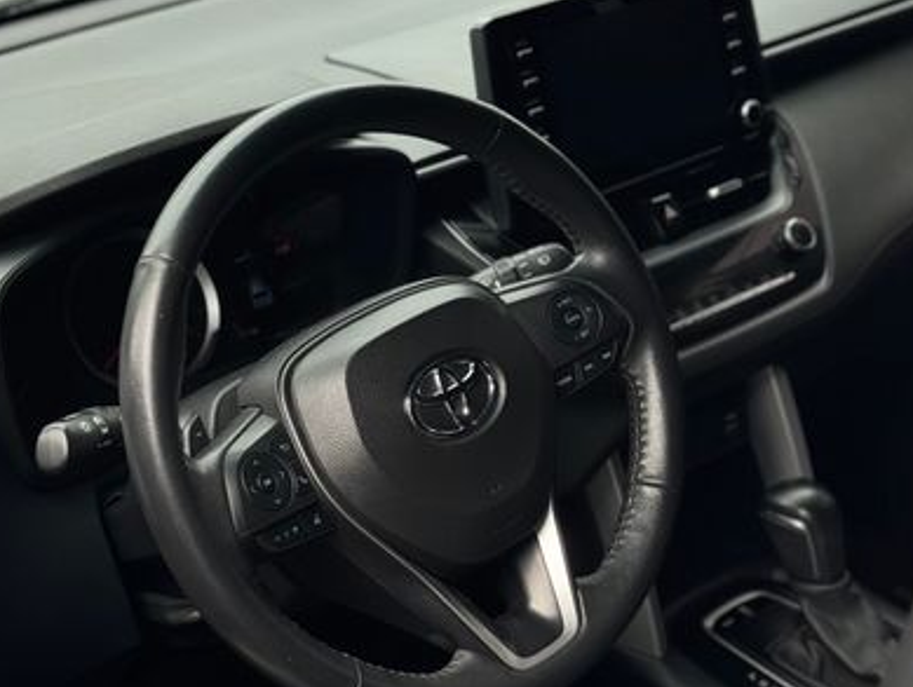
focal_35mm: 58
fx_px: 1532
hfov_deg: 33.2
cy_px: 326
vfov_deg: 25.3
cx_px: 448
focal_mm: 6.76
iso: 64
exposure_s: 1/503
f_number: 1.78
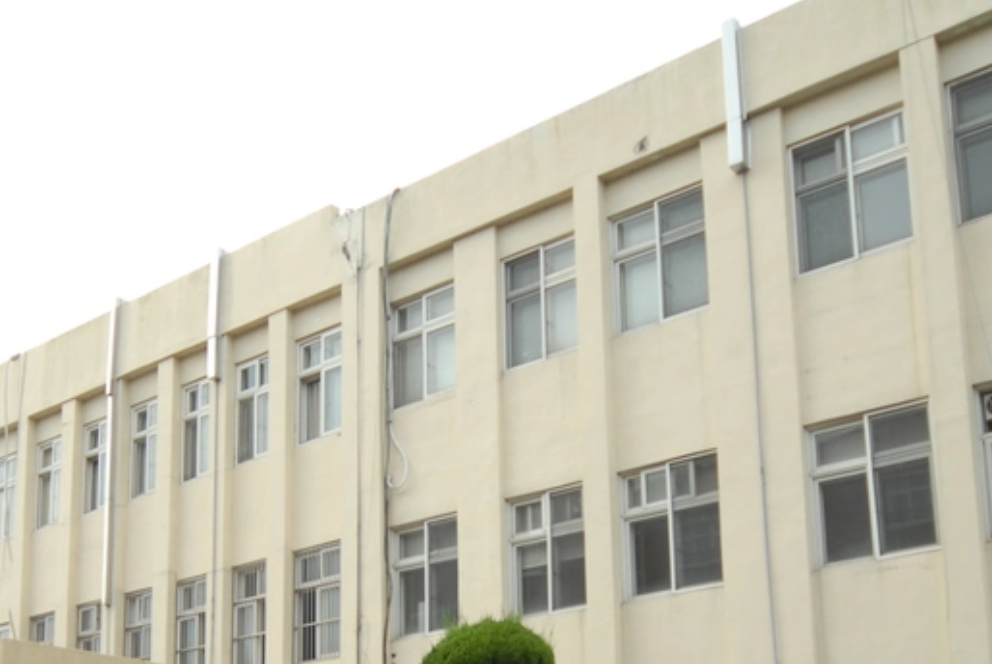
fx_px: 1159
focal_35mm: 42
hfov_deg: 45.9
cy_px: 667
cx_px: 369
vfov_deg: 29.8
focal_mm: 12
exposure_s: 1/320
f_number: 4.5
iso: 160
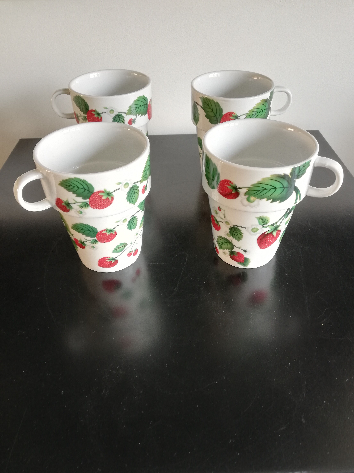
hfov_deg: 53.1
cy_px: 236
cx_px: 177
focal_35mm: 26
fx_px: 355
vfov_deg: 67.3
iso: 160
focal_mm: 3.81
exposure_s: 1/33.3
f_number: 2.2
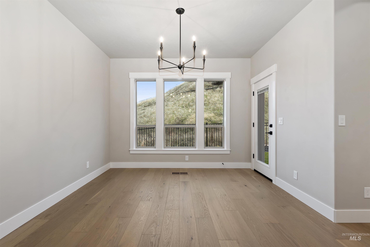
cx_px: 185
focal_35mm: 15
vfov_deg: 77.4
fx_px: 154
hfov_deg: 100.4
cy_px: 124
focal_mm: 15
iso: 320
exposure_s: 1/2.5
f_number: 6.3
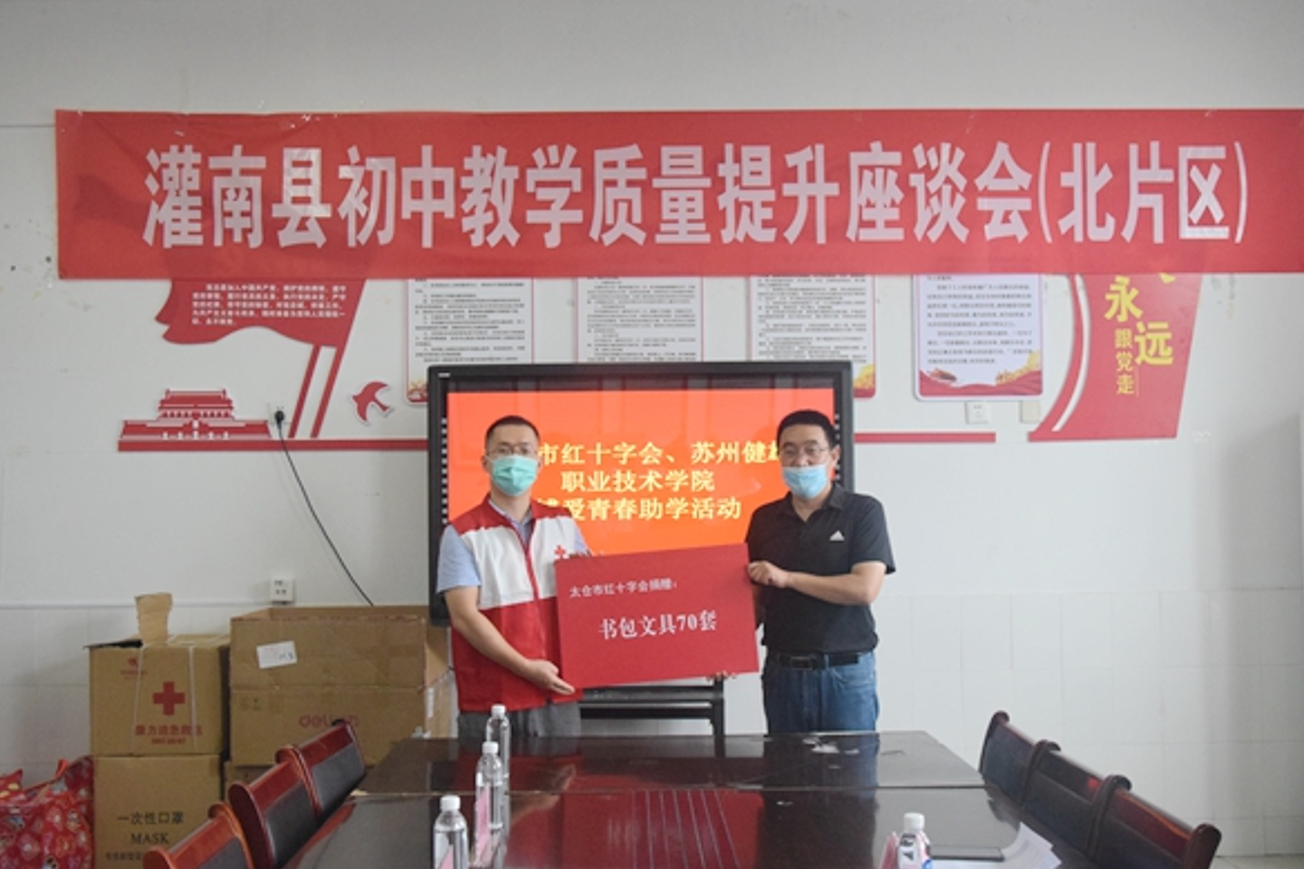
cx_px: 656
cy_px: 438
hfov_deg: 51.9
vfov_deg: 35.9
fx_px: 1340
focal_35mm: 37
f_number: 6.3
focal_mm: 24
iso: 3200
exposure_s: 1/125
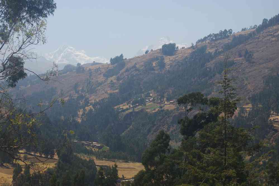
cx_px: 140
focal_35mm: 82
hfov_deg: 24.6
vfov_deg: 16.6
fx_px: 639
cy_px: 93
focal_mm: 55
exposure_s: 1/125
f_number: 11
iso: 200
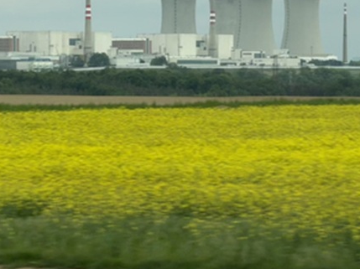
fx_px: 2328
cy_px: 23
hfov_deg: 8.8
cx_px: 63
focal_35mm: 224
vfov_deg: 6.6
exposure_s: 1/195
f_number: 2.8
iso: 50
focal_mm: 15.66
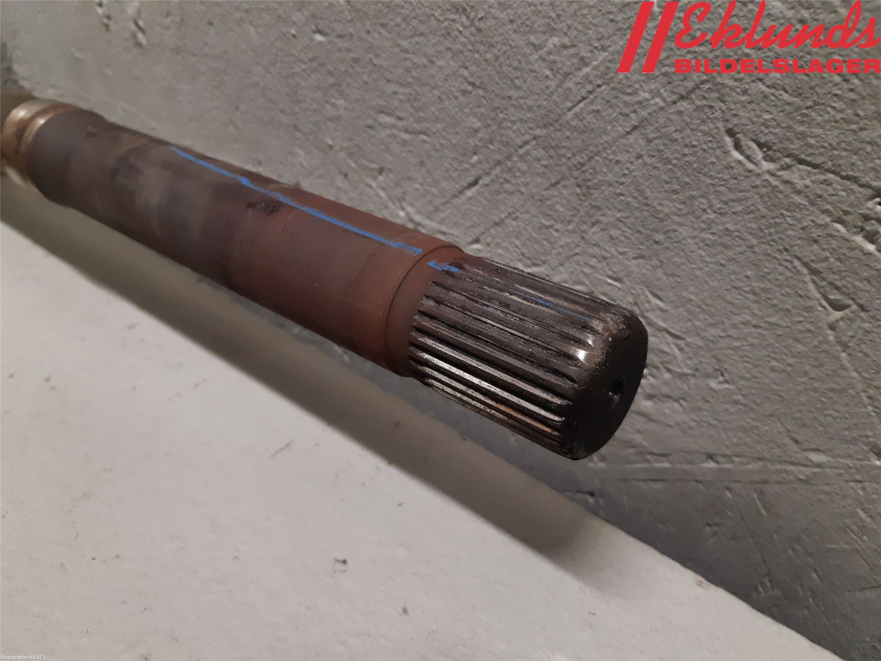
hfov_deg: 67.3
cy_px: 330
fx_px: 662
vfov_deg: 53.1
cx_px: 440
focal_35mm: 26
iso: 200
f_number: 1.7
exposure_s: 1/50
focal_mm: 3.93
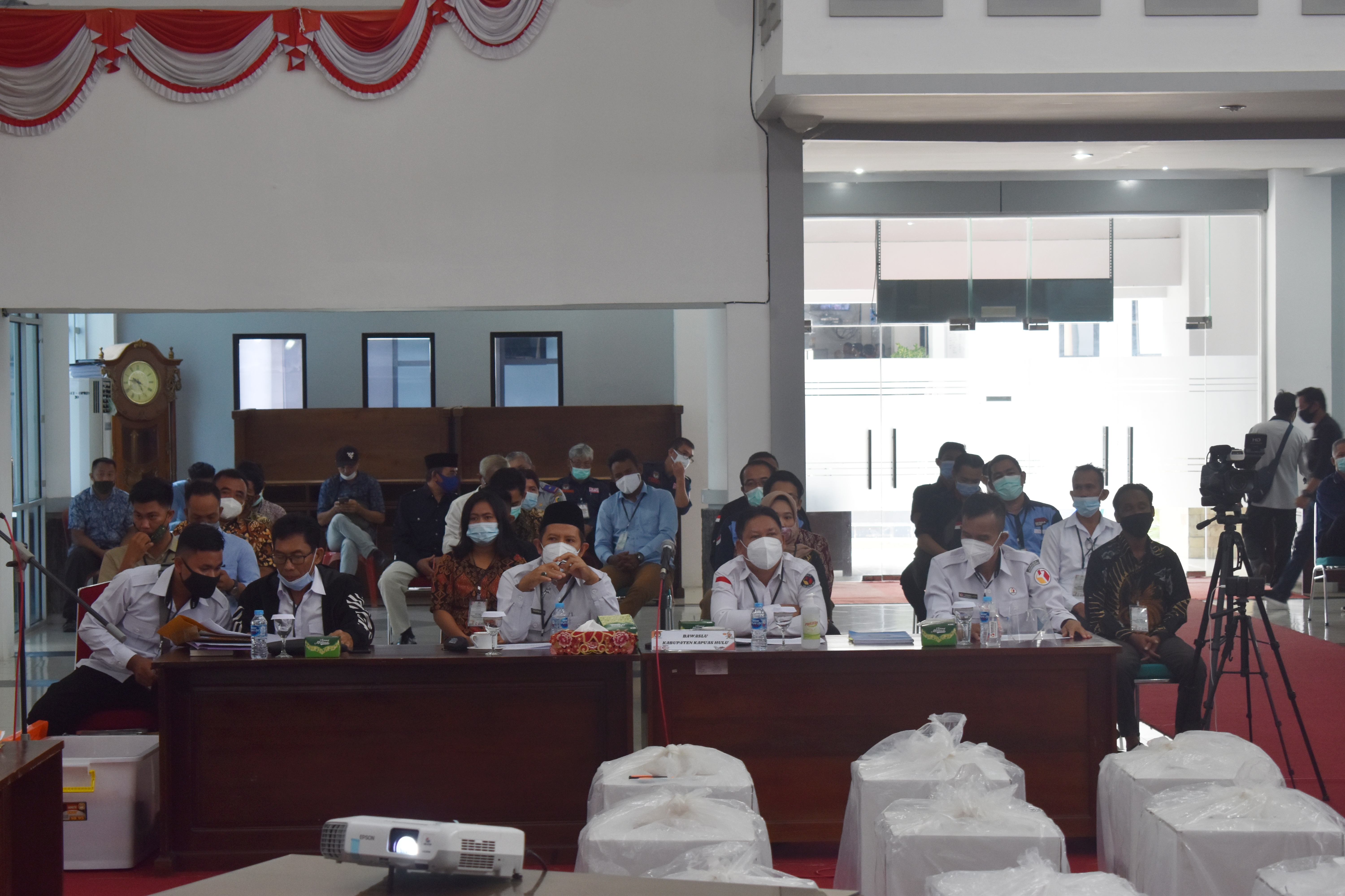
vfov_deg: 17.5
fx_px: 2914
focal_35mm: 78
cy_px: 448
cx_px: 672
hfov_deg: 26.0
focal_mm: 52
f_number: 5.6
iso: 640
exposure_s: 1/60
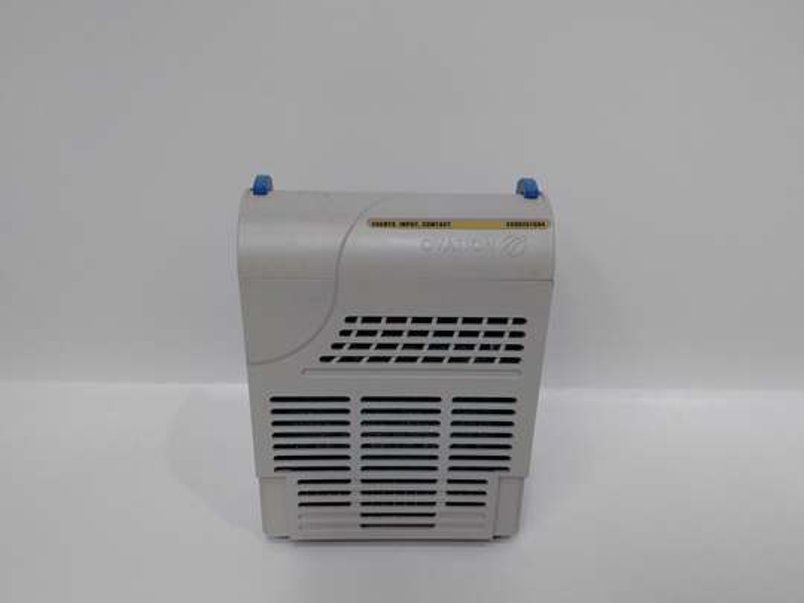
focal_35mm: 30
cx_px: 399
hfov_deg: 60.0
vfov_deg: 46.7
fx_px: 697
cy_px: 331
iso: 218
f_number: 2
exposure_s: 1/33
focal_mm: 3.79
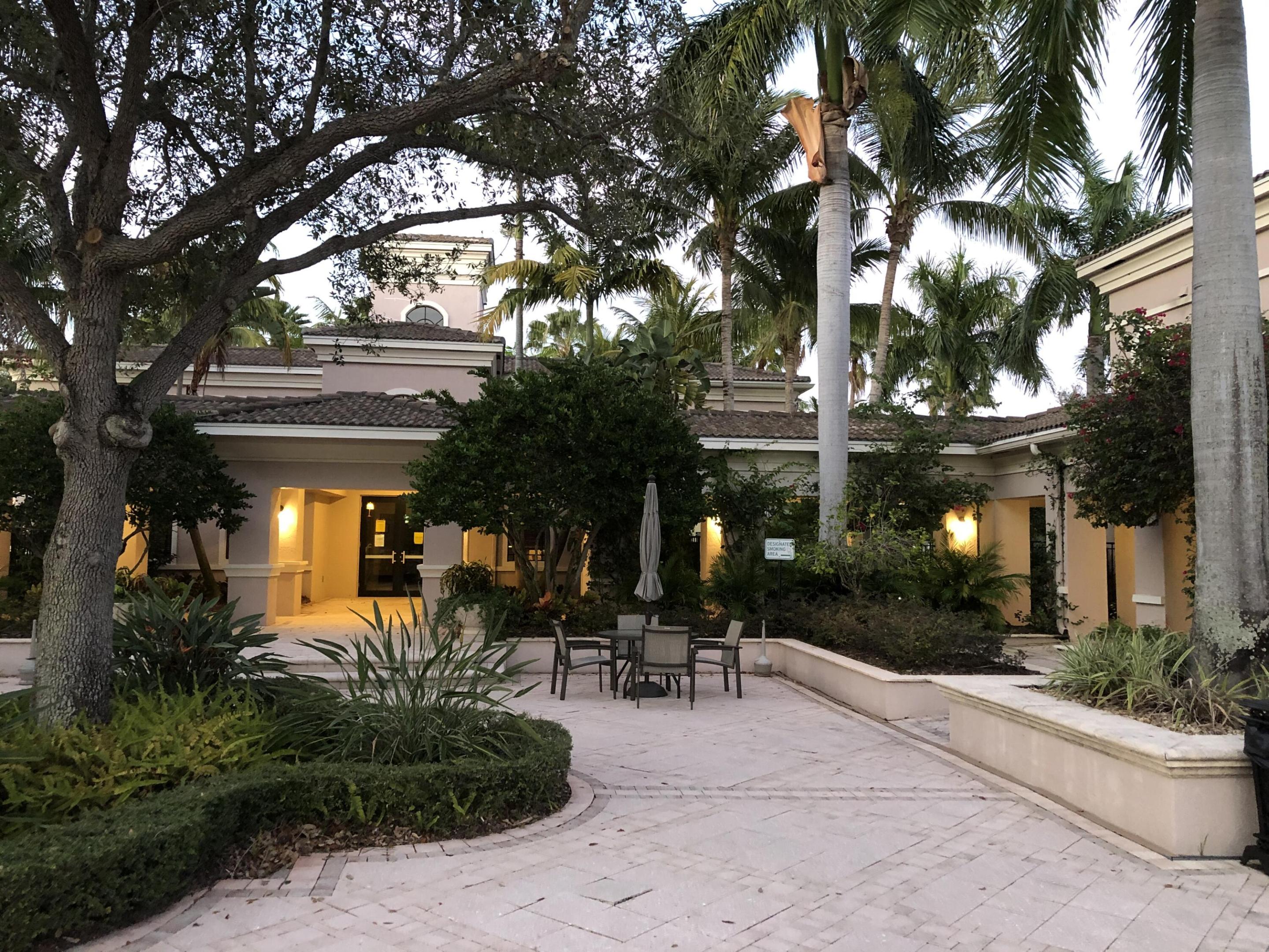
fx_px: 1026
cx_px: 634
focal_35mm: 28
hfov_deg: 63.4
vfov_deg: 49.7
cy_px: 476
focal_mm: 3.99
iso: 100
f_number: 1.8
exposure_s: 1/12
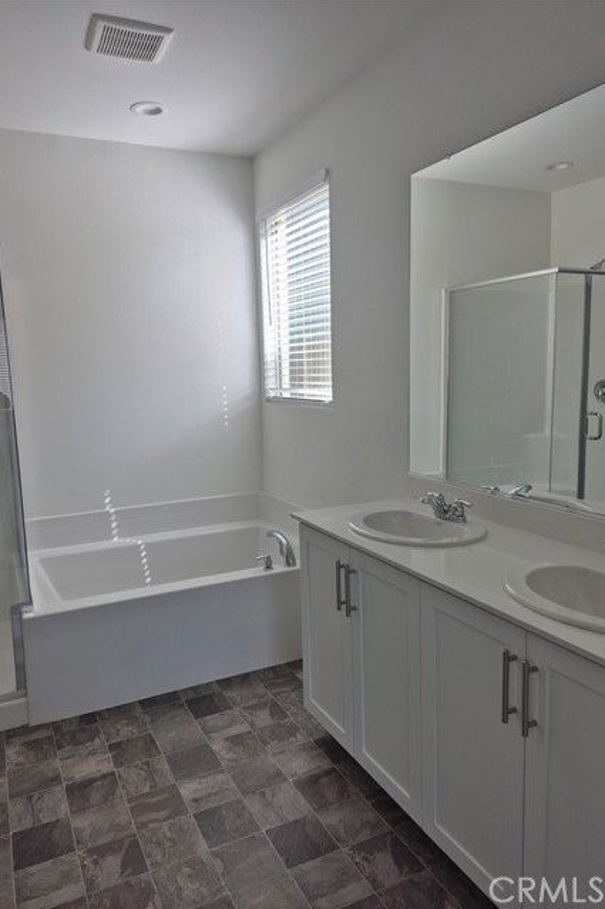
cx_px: 285
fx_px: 605
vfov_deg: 73.8
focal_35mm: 24
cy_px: 454
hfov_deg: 53.1
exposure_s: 1/180
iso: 25
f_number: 1.8
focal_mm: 5.4
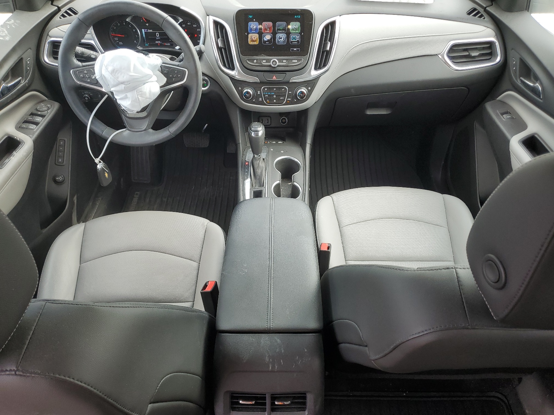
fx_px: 416
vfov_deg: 53.1
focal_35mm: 26
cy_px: 208
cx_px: 277
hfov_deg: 67.3
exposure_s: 1/182
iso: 50
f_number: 1.5
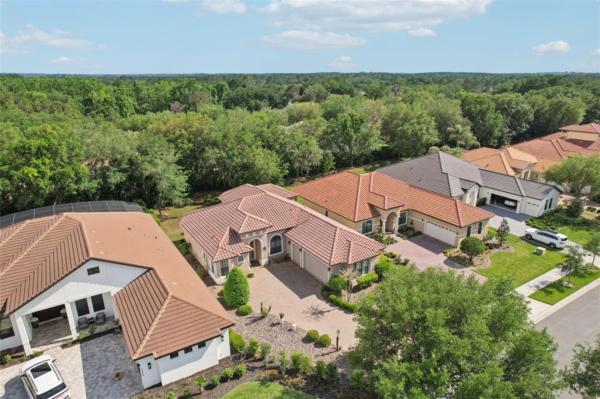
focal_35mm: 22
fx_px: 367
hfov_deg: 78.6
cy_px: 200
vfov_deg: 57.2
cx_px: 300
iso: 110
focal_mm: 8.4
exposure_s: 1/2000
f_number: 2.8
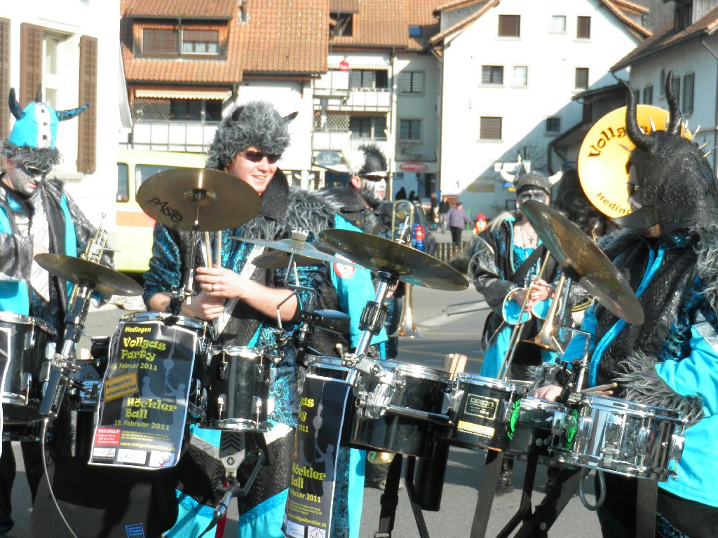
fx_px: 1763
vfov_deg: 17.4
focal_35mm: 85
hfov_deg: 23.0
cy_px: 269
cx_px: 359
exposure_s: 1/160
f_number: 5.2
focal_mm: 14.9
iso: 64
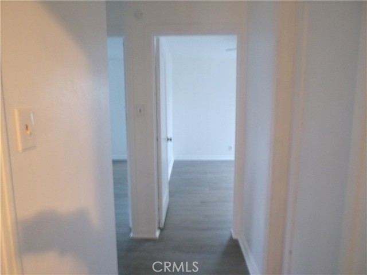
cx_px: 184
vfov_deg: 56.8
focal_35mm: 24
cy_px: 138
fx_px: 254
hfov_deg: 71.6
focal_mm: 4.3
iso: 800
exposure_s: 1/10
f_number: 3
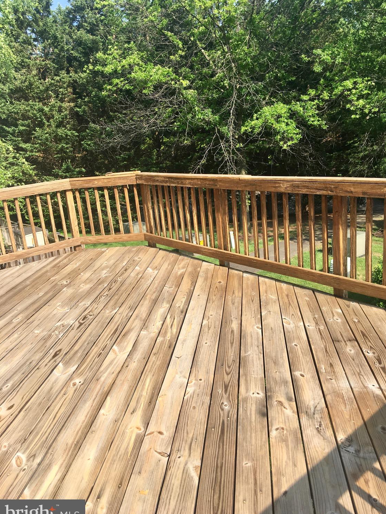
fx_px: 446
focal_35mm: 30
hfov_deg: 46.8
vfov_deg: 60.0
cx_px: 198
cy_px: 262
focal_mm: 4.15
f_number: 2.2
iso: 25
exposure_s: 1/712
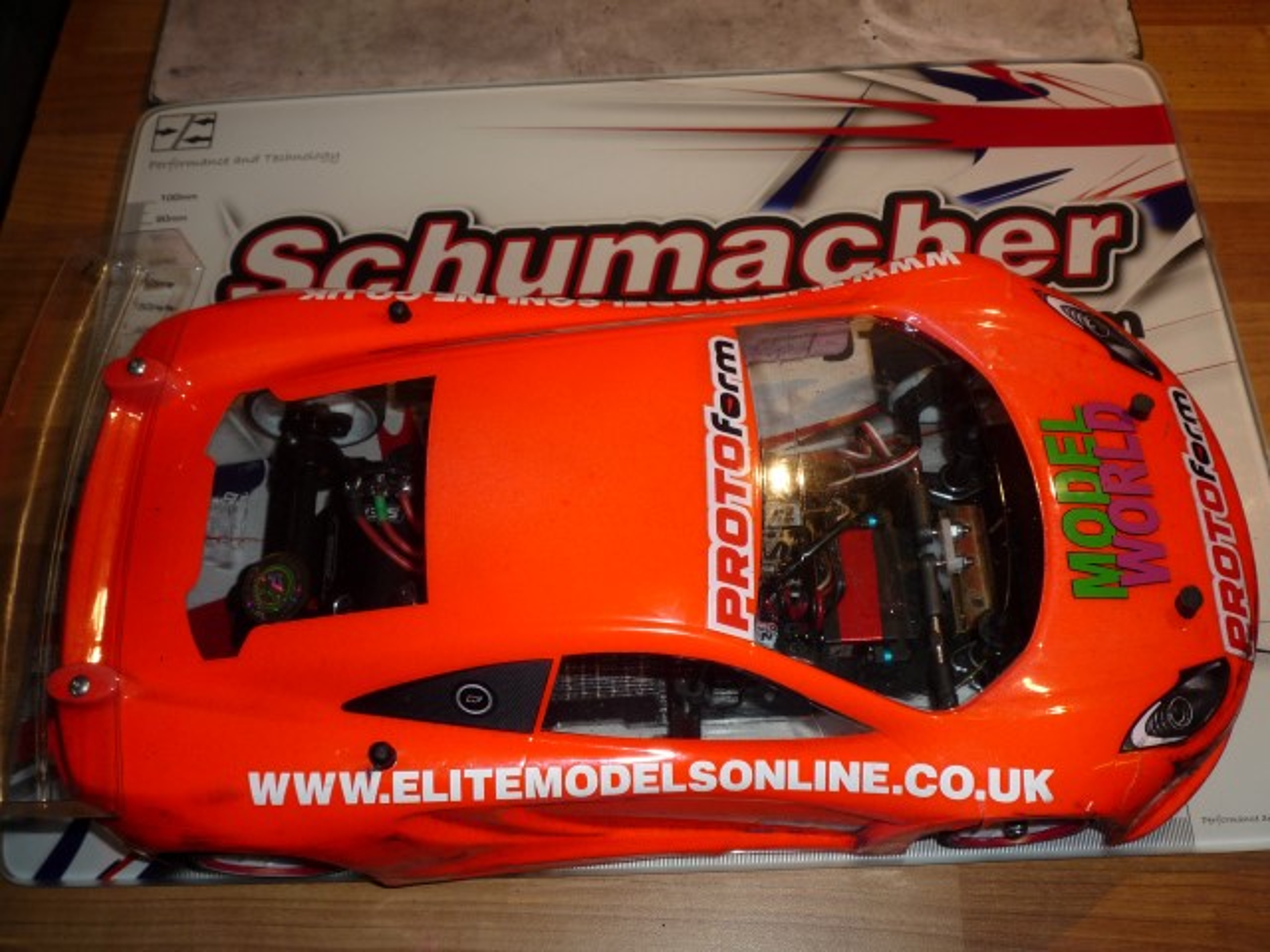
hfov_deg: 51.4
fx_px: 1321
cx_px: 635
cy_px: 476
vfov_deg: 39.7
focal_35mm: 36
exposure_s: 1/30
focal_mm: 6.3
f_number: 3.8
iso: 100
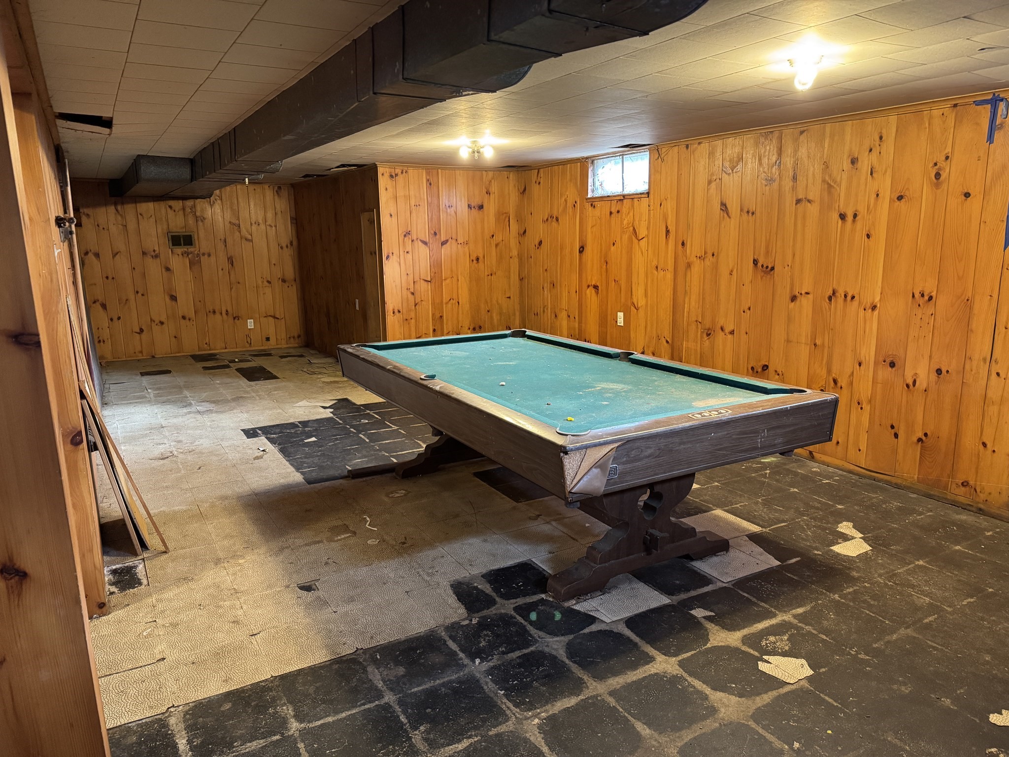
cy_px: 378
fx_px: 700
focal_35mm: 24
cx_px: 504
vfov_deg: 56.8
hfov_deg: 71.6
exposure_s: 1/60
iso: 640
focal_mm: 6.76
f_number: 1.78
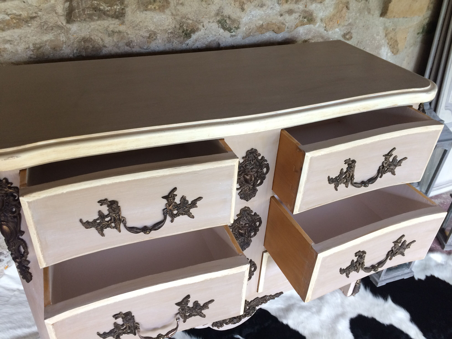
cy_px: 170
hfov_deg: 61.7
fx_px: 379
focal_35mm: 29
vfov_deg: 48.2
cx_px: 226
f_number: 2.2
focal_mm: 4.15
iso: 80
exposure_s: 1/30
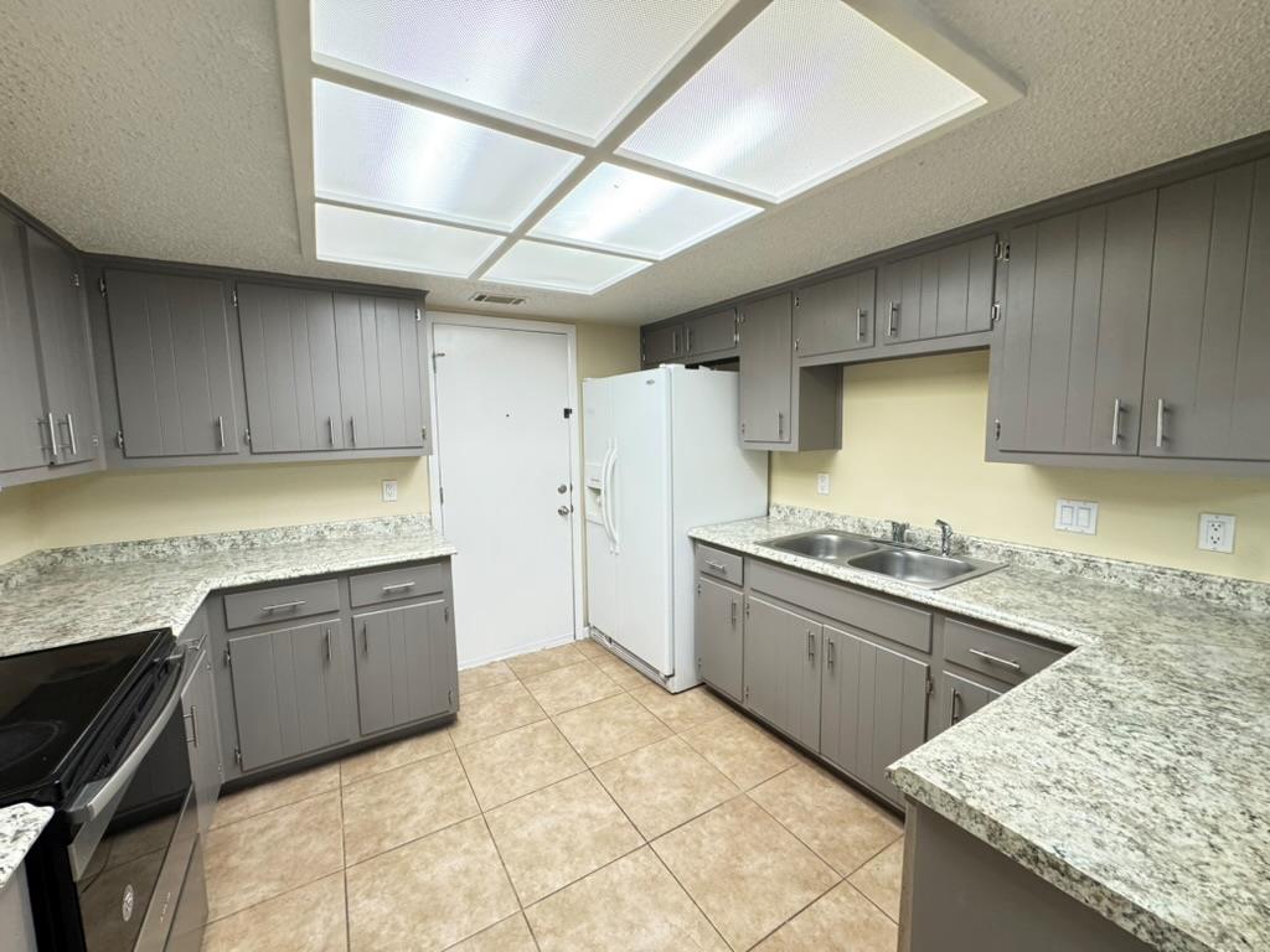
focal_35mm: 14
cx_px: 635
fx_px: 514
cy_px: 476
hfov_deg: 102.1
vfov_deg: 85.7
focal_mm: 2.22
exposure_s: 1/60
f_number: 2.2
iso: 320
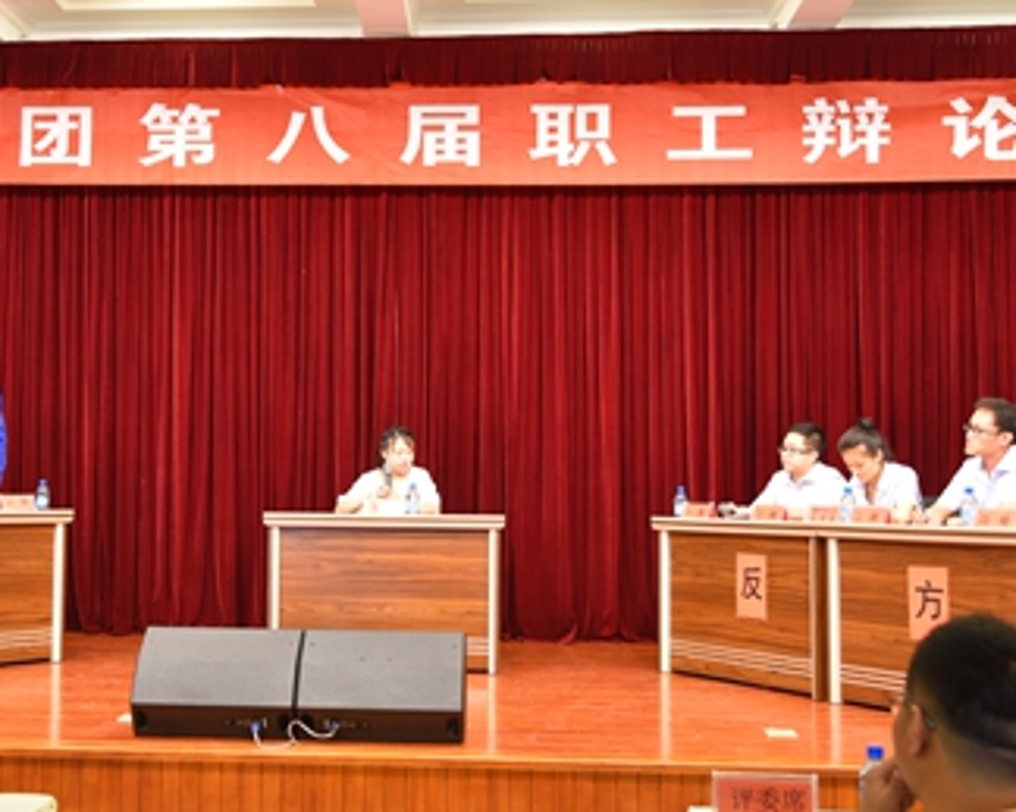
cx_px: 367
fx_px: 1533
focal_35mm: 51
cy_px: 384
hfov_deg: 36.4
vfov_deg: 29.7
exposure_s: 1/60
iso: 1000
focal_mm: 32
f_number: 4
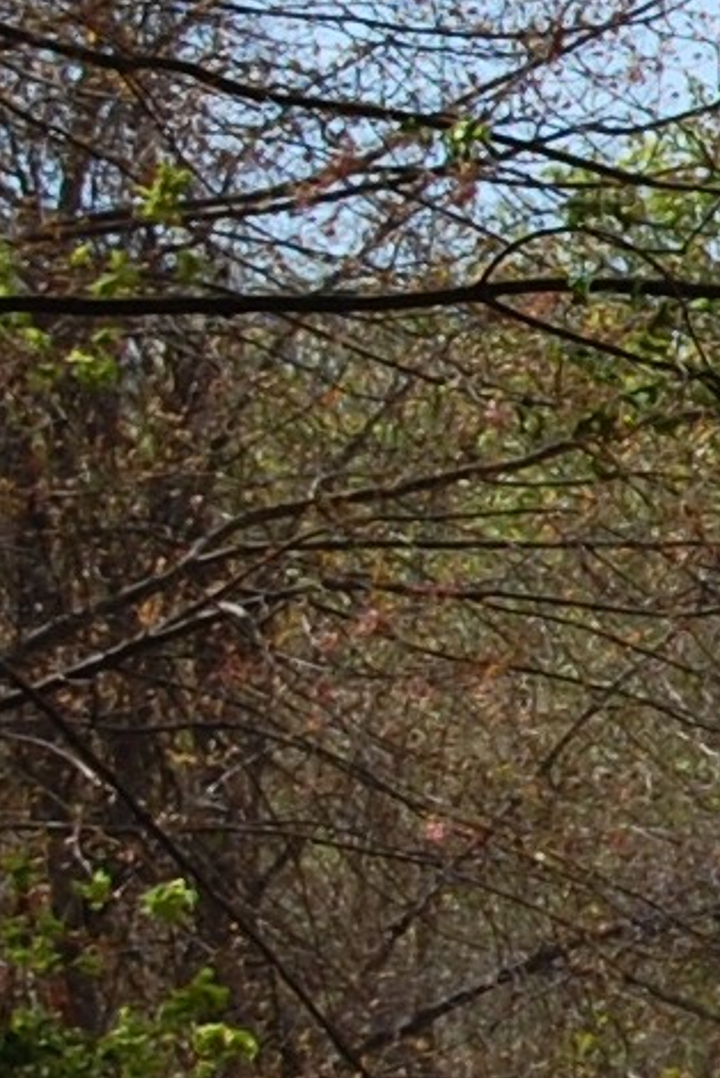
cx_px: 2513
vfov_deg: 3.9
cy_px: 399
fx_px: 15791
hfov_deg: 2.6
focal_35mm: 527
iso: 200
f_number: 10
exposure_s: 1/400
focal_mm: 55
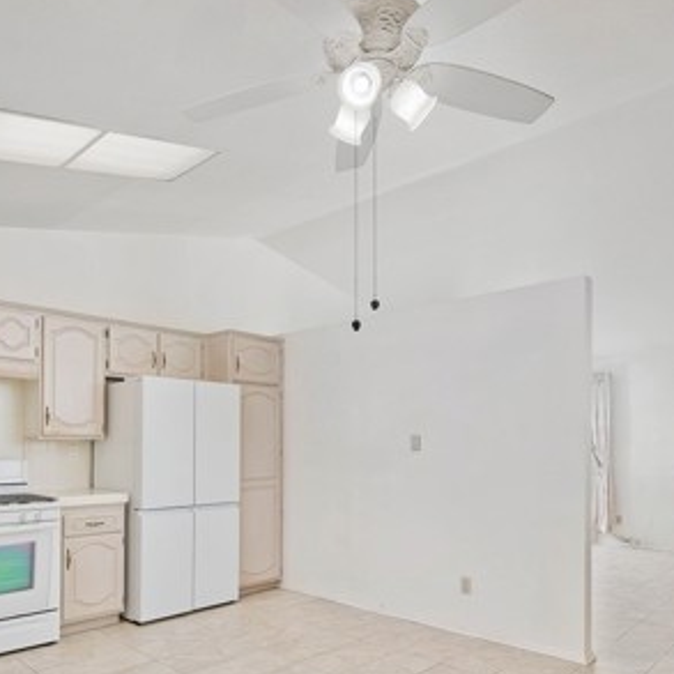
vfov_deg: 60.2
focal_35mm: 26
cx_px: 267
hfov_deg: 60.4
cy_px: 418
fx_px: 573
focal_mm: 14
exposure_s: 1/200
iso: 400
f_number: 5.6
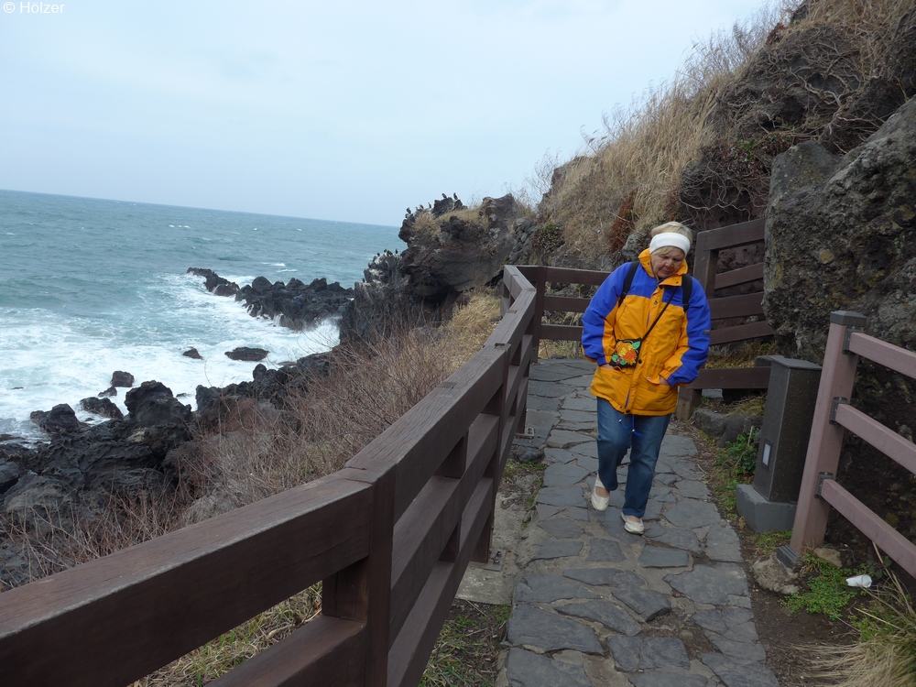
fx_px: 767
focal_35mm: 29
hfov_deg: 61.7
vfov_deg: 48.2
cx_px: 458
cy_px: 344
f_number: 2.8
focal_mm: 6
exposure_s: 1/640
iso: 80
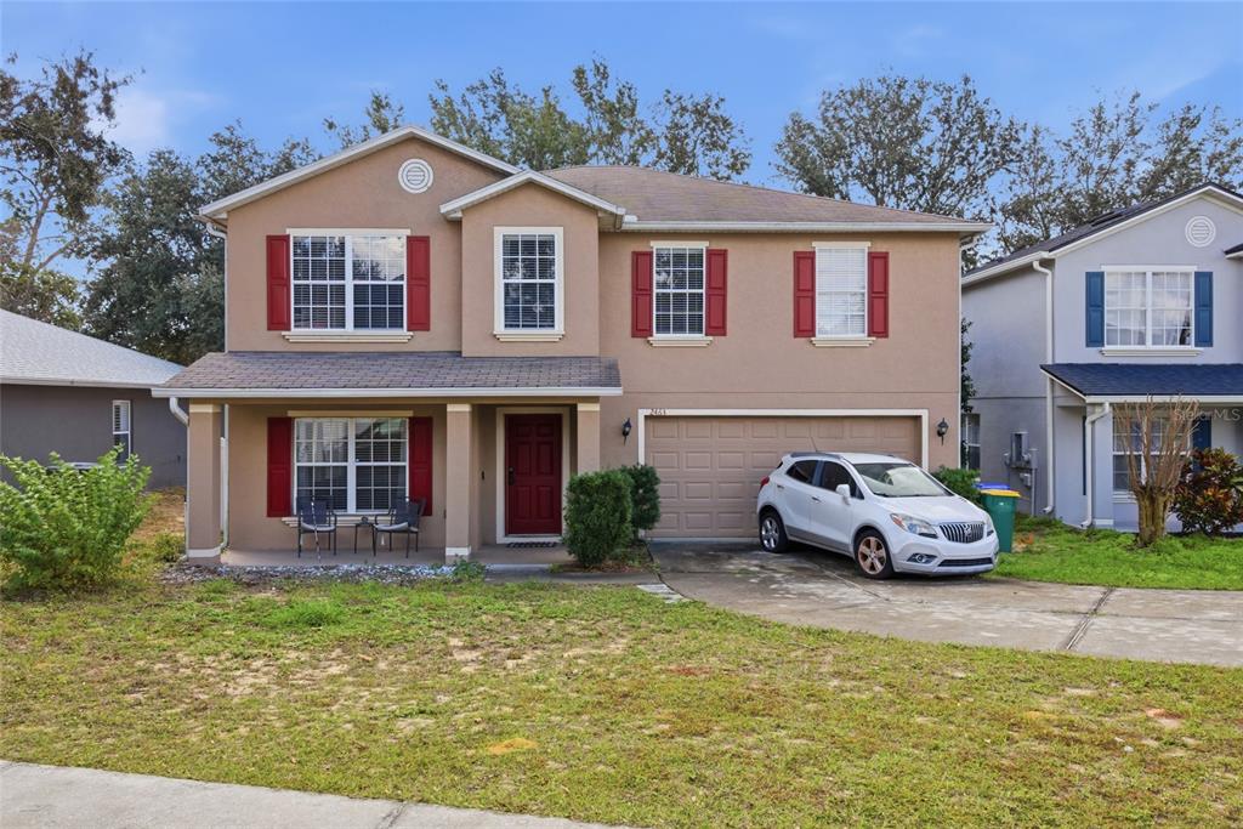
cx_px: 622
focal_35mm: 27
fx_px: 932
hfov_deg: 67.4
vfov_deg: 47.9
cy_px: 414
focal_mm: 18
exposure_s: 1/200
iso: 100
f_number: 9
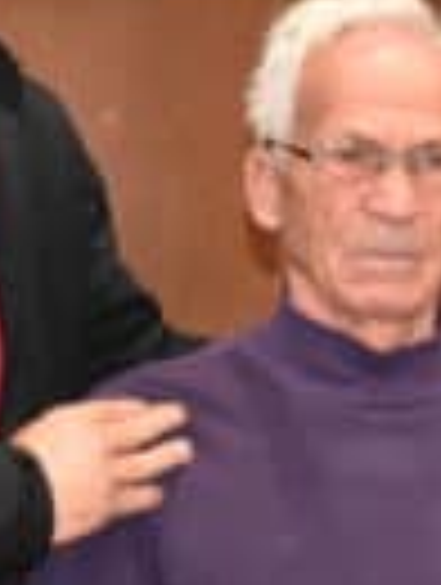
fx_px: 4470
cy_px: 400
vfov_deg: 7.5
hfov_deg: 5.6
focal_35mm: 264
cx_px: 495
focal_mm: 38
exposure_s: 1/60
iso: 1600
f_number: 5.6
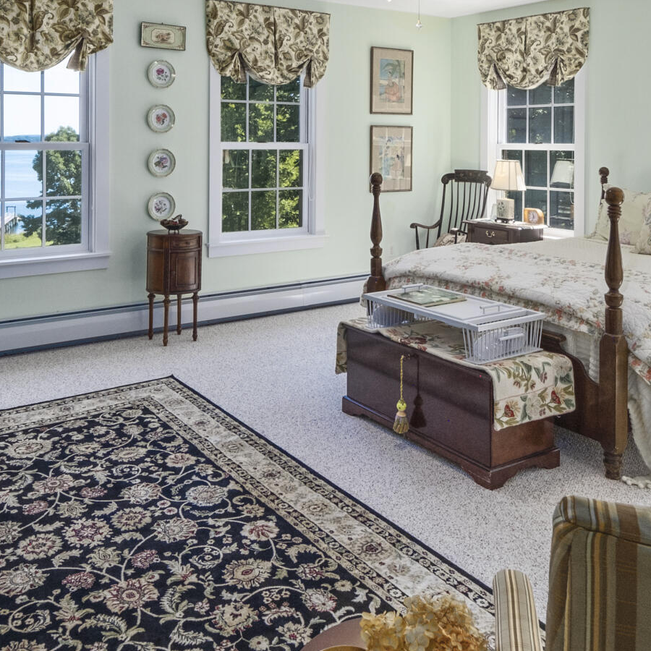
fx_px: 723
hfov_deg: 48.4
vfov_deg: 46.3
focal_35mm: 34
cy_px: 144
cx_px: 309
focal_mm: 8
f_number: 8
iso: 400
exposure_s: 1/15
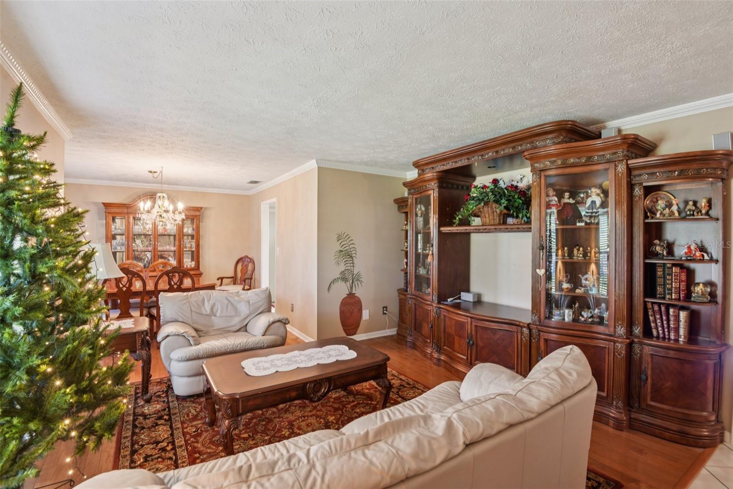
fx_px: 326
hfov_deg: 96.7
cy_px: 244
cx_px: 366
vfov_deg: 73.7
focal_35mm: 16
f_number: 8
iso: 400
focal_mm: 16
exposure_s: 1/2
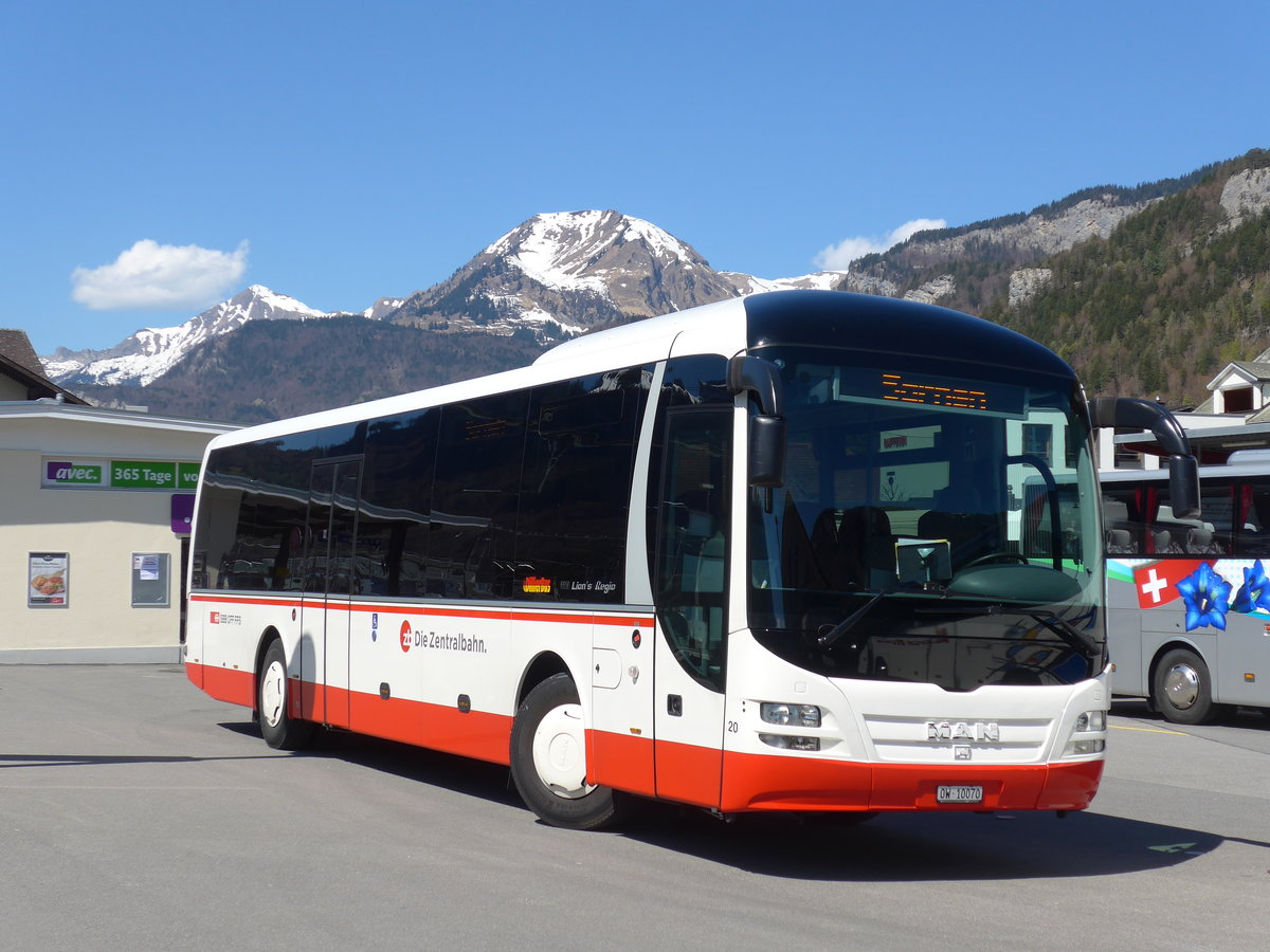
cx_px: 635
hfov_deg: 34.9
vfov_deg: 26.6
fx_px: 2018
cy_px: 476
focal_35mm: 55
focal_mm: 11.3
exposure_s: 1/1300
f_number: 3.4
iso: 80
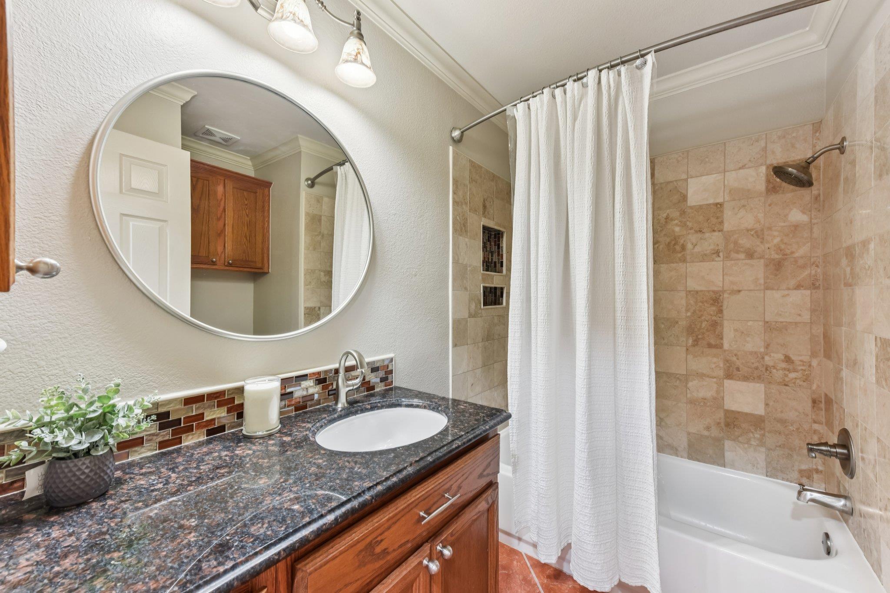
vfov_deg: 81.2
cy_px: 296
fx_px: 346
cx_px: 445
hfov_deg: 104.2
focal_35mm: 14
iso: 400
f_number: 8
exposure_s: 1/8
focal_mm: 14
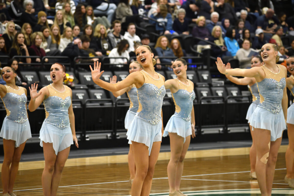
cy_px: 98
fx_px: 1772
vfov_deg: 6.3
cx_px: 147
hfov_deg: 9.5
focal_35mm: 217
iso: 2500
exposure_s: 1/500
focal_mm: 145
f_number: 4.8
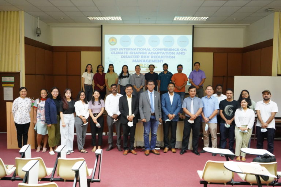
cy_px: 94
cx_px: 140
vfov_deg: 41.1
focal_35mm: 32
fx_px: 250
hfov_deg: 58.7
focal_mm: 32
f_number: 4
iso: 12800
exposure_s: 1/400
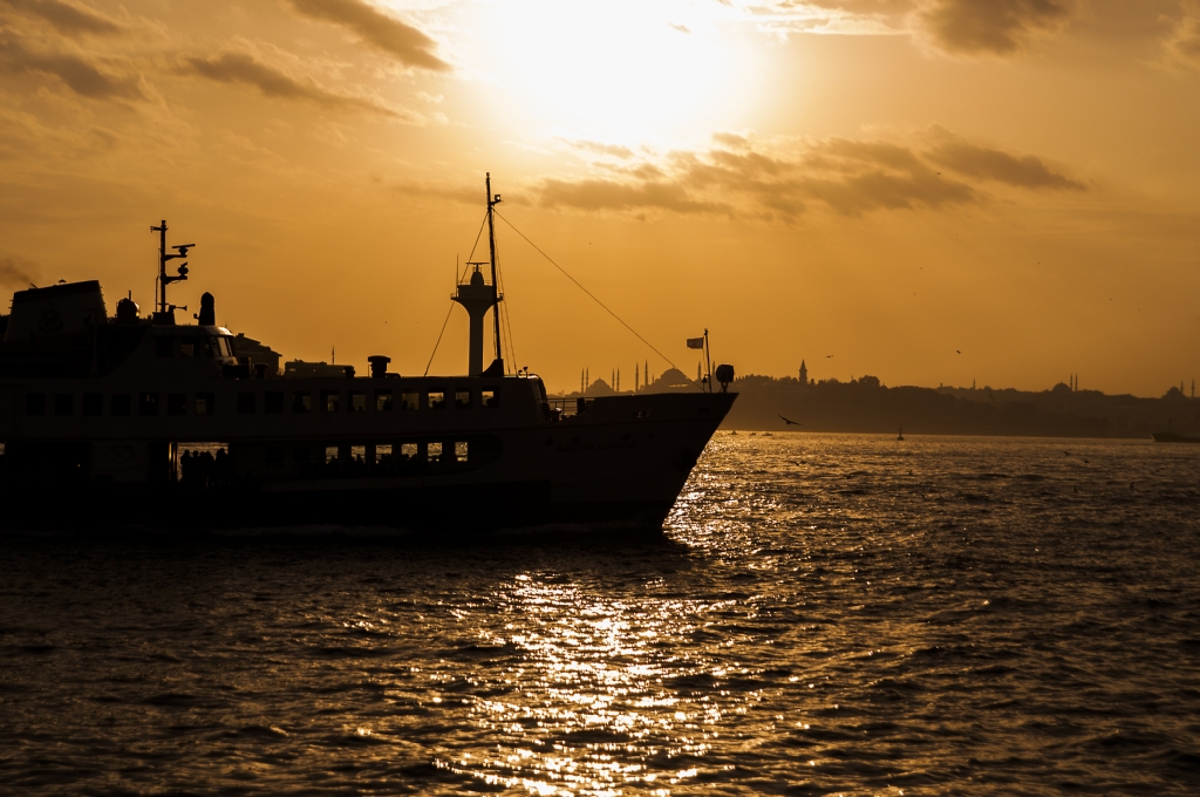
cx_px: 600
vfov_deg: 18.1
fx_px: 2497
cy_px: 398
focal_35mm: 75
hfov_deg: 27.0
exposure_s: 1/2000
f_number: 7.1
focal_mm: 50
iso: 100
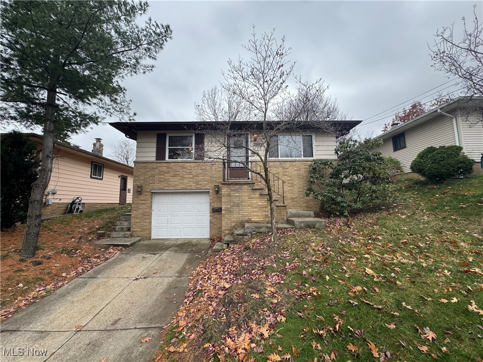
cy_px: 181
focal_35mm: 14
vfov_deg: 85.7
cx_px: 242
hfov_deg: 102.1
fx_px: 195
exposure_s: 1/313
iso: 40
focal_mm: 2.22
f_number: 2.2
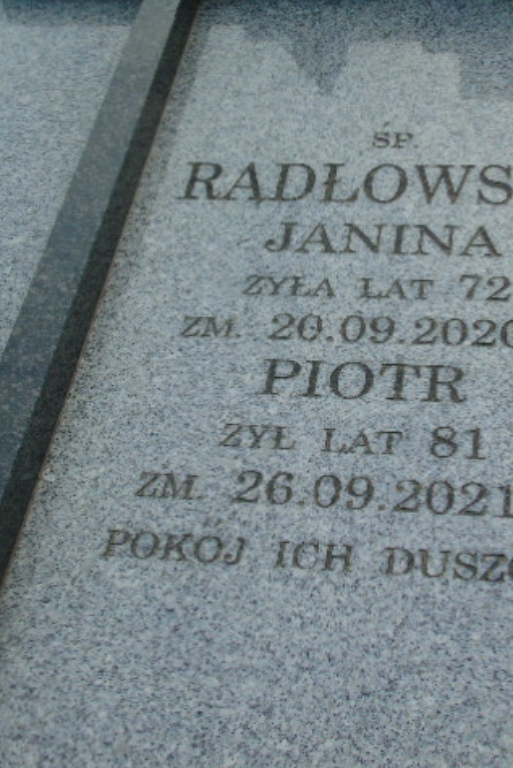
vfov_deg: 35.6
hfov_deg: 24.2
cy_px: 385
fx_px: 1196
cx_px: 316
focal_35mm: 56
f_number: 3.9
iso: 80
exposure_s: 1/1250
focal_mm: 7.1
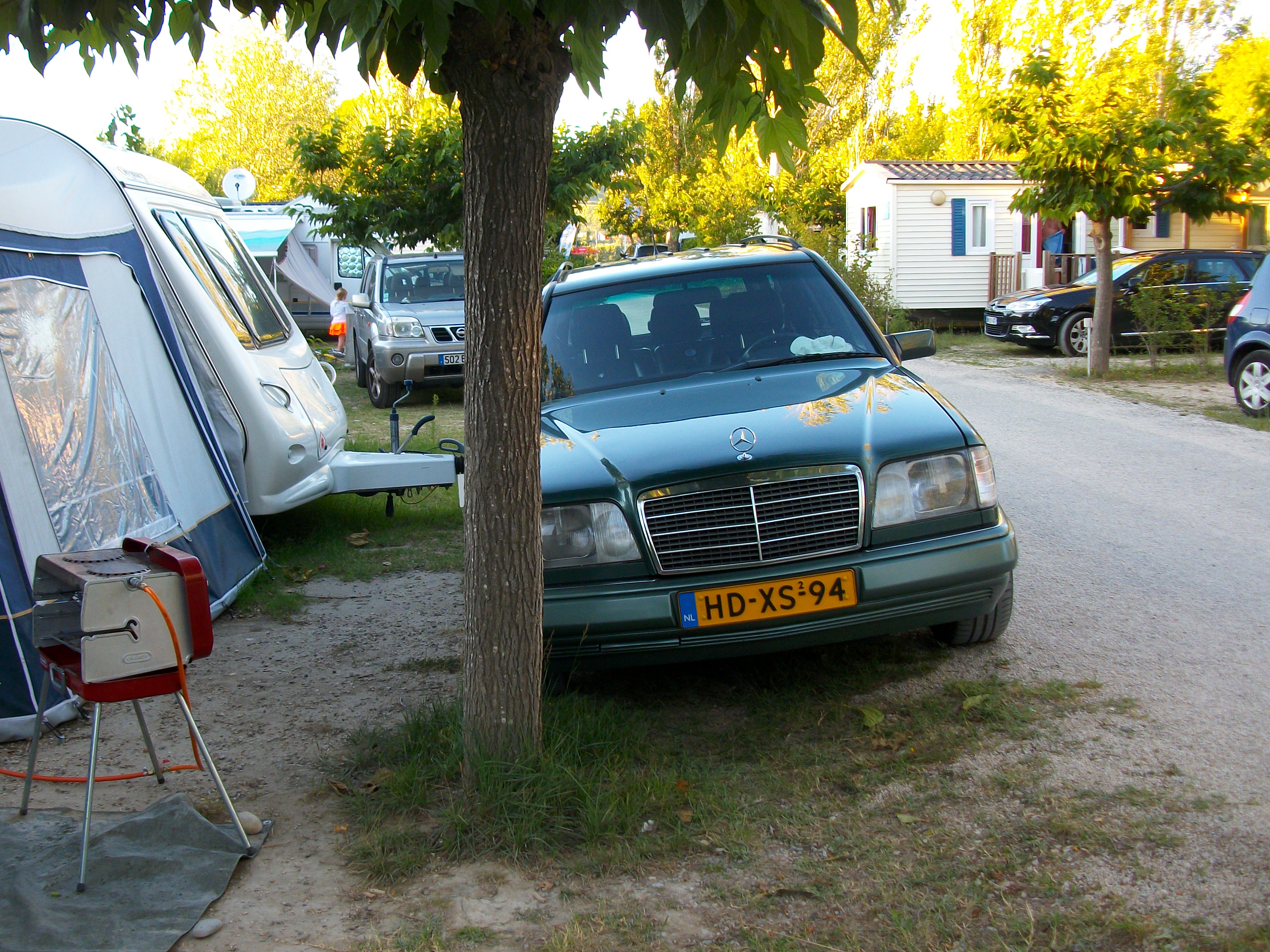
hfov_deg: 45.6
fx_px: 1504
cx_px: 538
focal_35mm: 41
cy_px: 458
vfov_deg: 35.1
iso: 80
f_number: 2.9
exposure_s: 1/48.7
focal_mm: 5.7
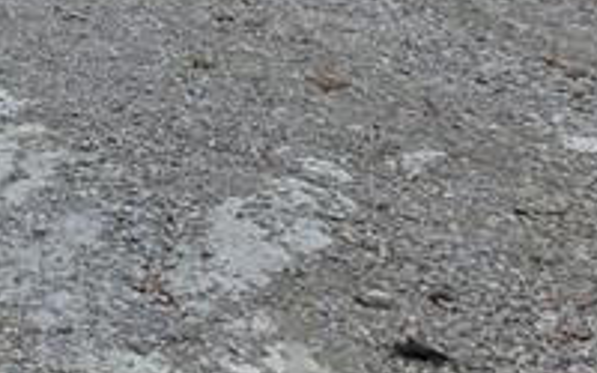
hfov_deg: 14.7
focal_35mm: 125
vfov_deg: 9.5
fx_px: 2034
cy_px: -471
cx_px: -460
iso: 80
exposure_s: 1/4650
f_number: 1.7
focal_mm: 6.3
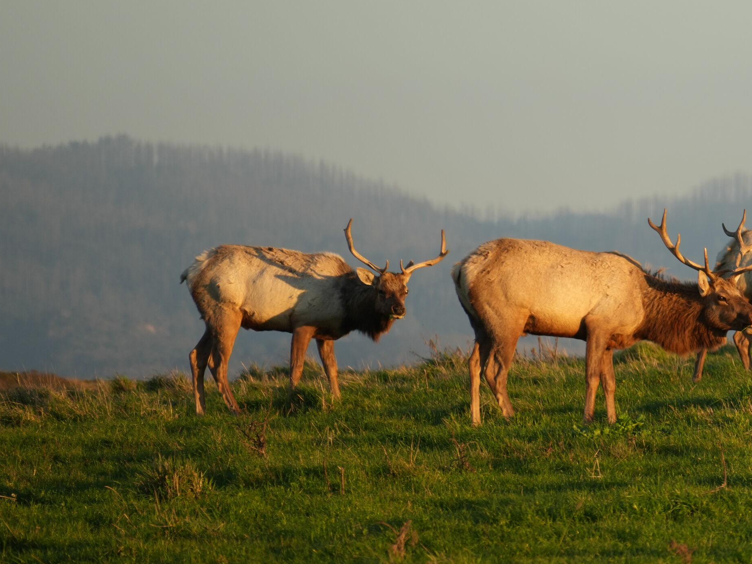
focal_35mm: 671
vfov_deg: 2.2
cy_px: 203
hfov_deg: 3.0
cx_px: 870
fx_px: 14578
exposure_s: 1/200
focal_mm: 300
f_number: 7.1
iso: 200
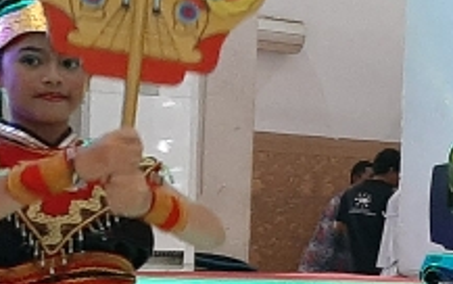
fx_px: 1581
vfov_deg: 10.2
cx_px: 969
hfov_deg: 13.4
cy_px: 242
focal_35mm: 128
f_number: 1.7
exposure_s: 1/33
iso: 200
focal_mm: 3.93
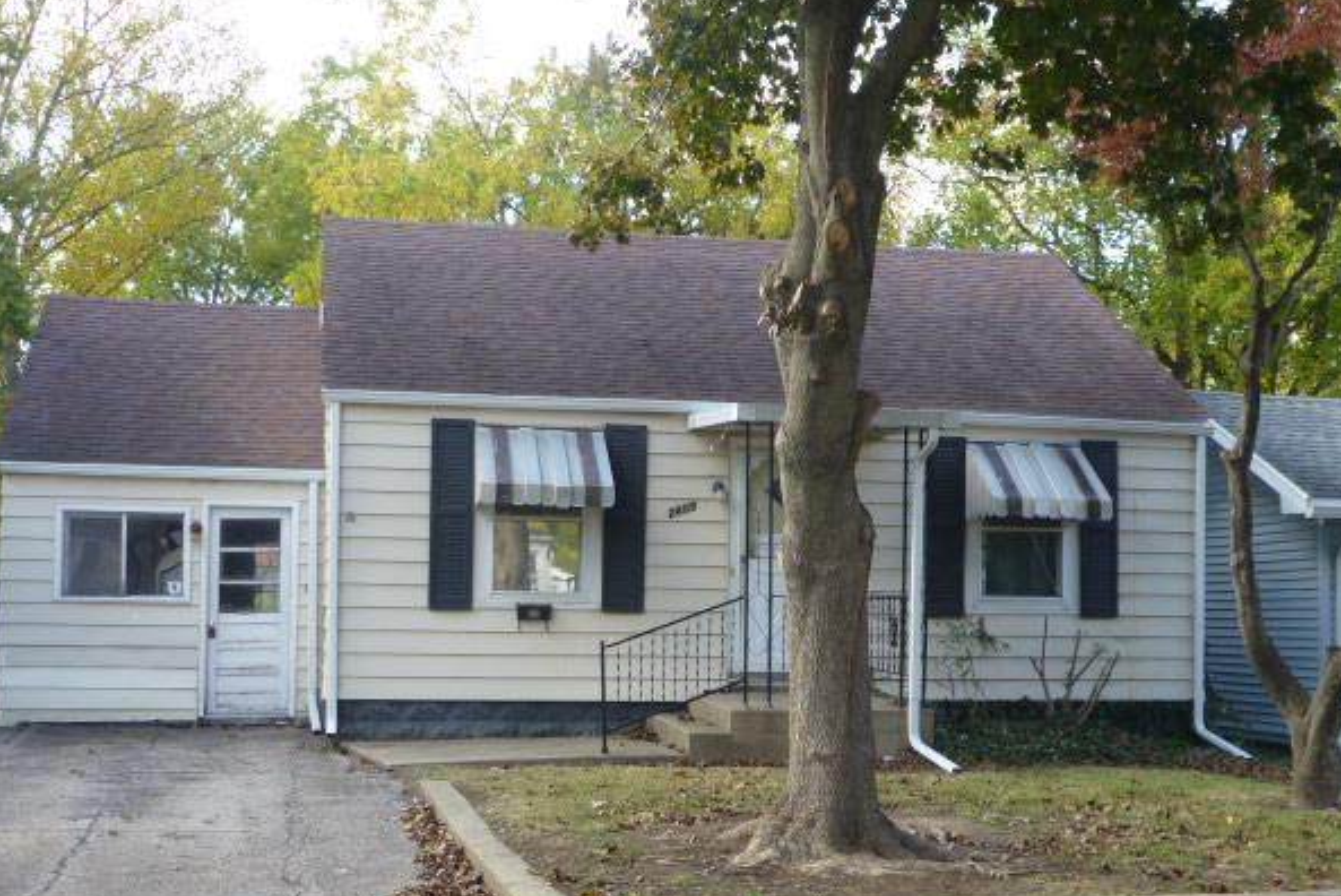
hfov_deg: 42.7
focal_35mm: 46
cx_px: 629
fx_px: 1714
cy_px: 529
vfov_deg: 29.2
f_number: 3.9
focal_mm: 7.4
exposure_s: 1/100
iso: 100
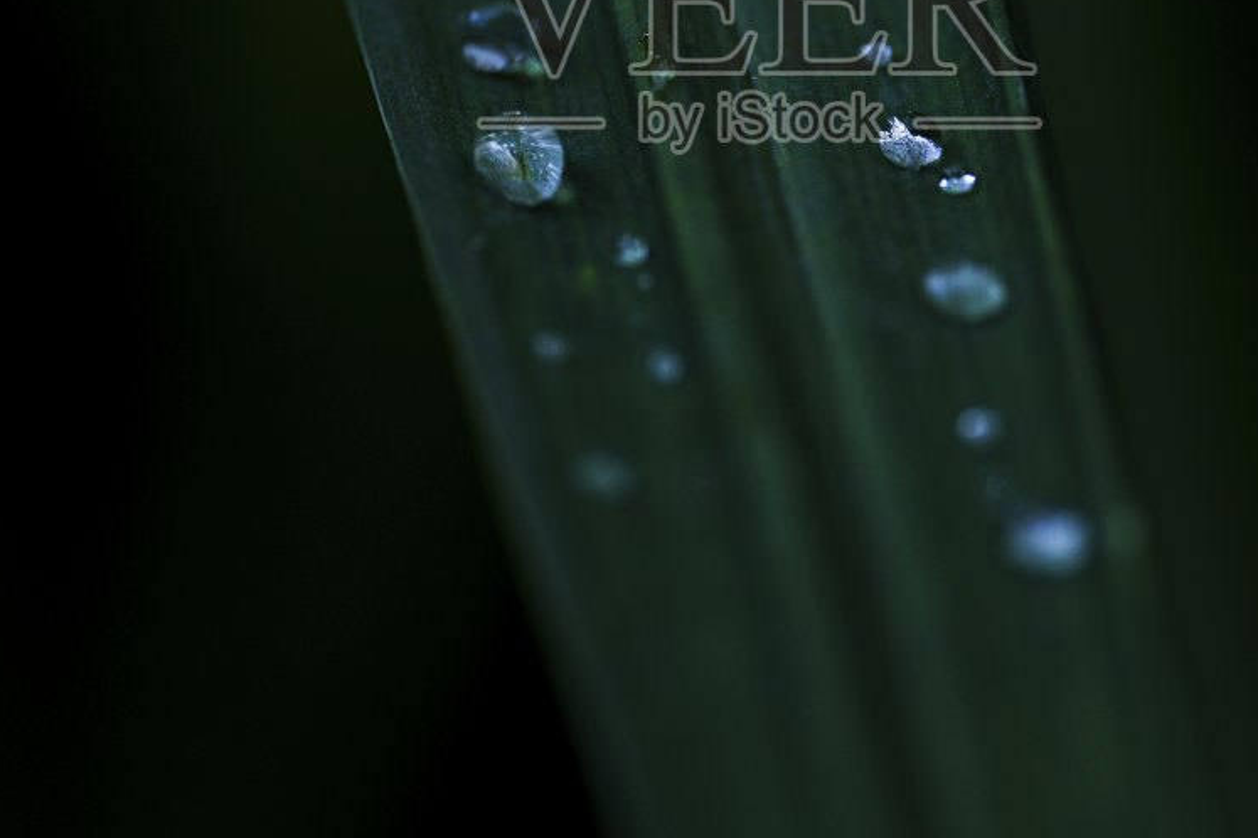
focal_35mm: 225
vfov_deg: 6.1
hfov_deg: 9.1
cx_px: 758
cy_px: 41
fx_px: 7862
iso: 100
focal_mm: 105
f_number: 4
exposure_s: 1/250
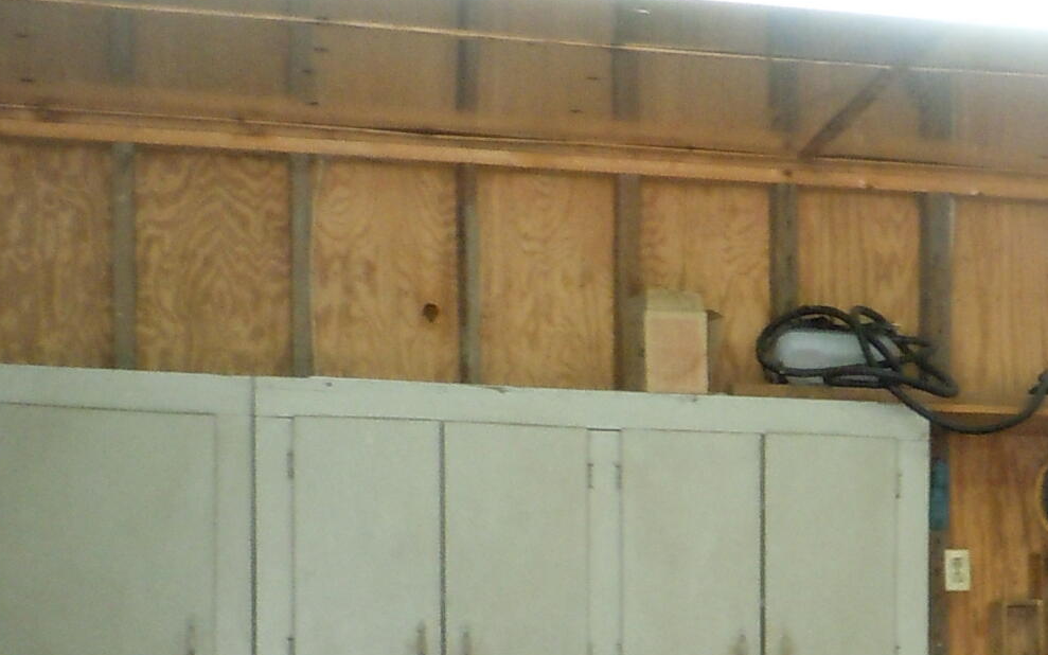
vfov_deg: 14.0
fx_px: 2570
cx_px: 1064
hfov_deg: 22.1
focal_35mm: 90
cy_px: 812
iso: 400
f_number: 3.7
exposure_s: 1/25
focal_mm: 5
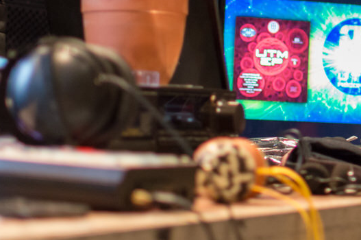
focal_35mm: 160
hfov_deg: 12.8
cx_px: 327
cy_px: -56
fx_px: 1598
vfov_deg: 8.5
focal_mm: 35
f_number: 2
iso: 800
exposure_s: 1/50
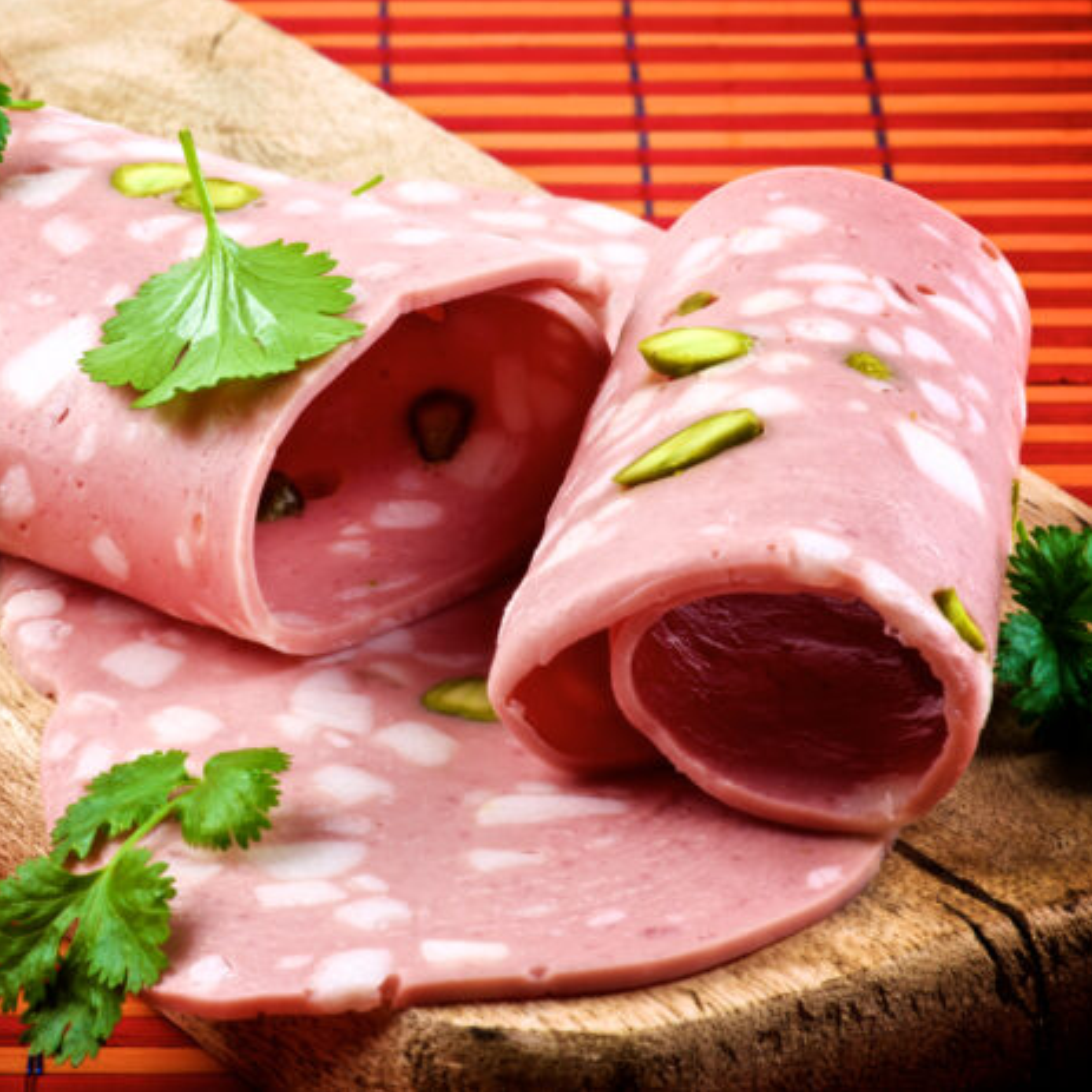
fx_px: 6888
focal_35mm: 193
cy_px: 544
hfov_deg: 9.1
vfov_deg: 9.1
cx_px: 368
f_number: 25
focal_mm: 100
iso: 100
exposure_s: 1/160
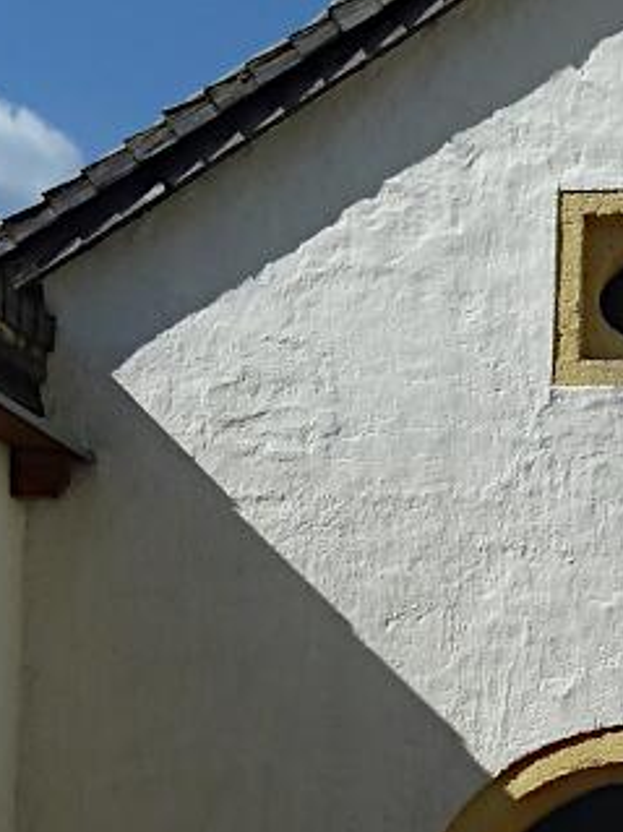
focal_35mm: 113
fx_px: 2713
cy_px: 310
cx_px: 722
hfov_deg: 12.8
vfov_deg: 17.4
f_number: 5.6
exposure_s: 1/500
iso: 80
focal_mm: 5
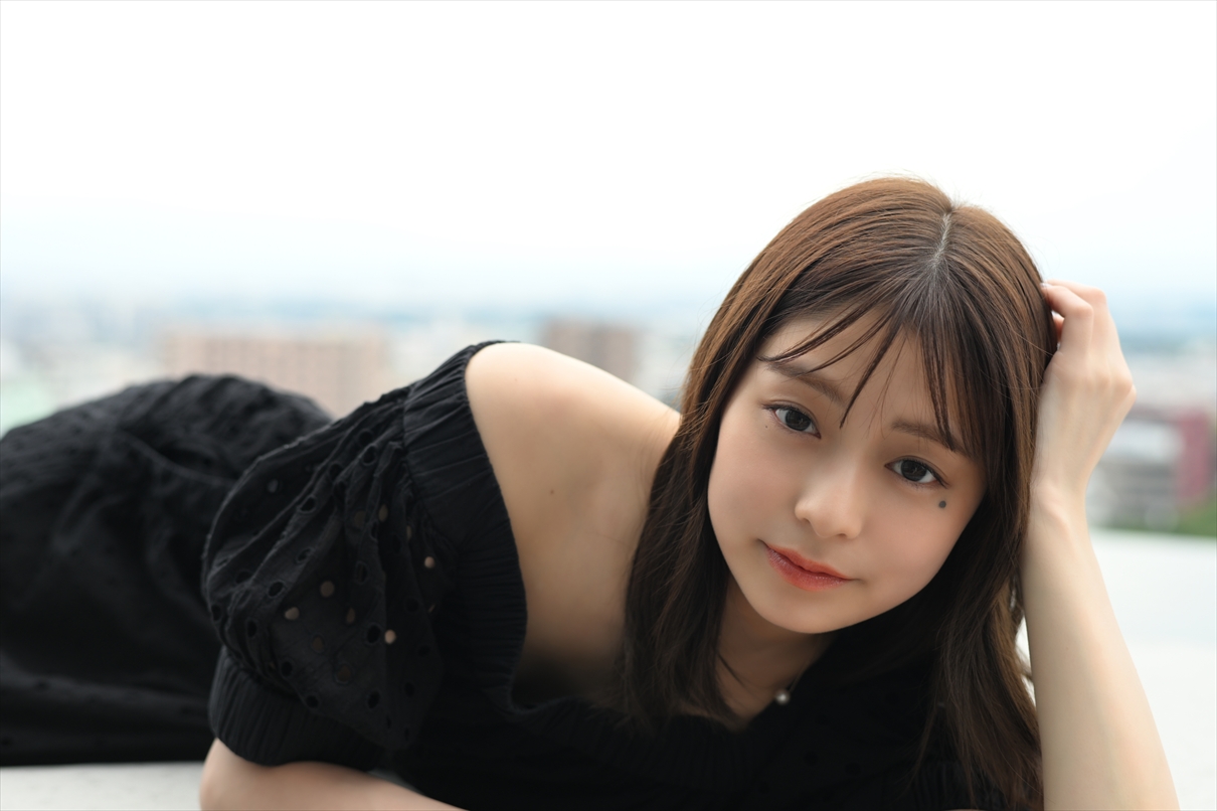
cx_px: 608
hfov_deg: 34.5
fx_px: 1960
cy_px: 406
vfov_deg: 23.4
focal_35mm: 58
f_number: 3.5
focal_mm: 58
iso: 100
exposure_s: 1/200
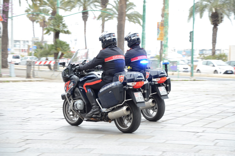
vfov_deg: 10.7
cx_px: 118
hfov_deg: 16.1
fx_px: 831
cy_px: 78
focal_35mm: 128
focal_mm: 85
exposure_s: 1/125
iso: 640
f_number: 5.6
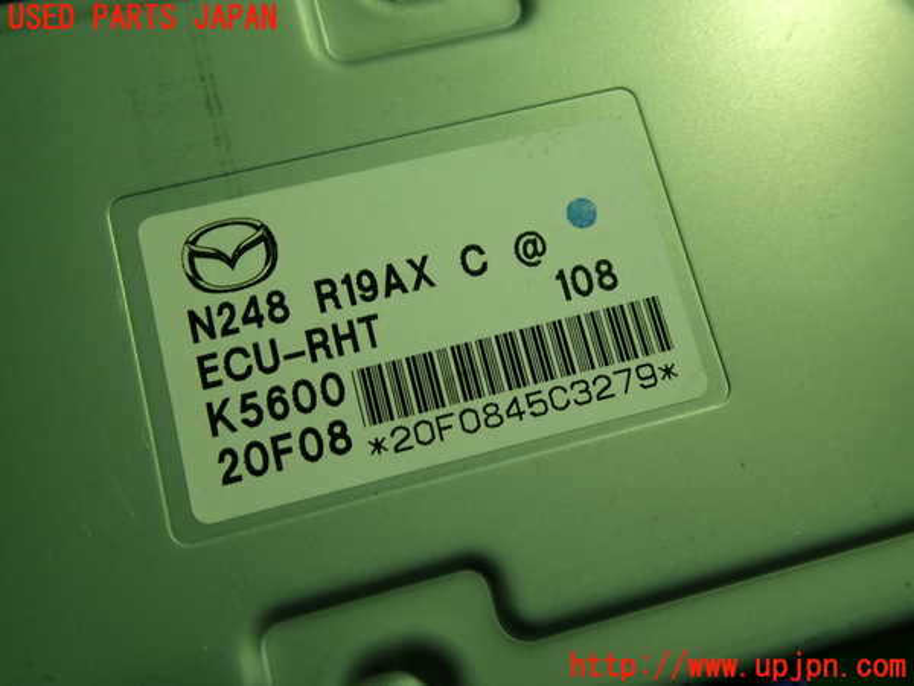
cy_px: 343
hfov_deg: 60.0
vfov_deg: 46.8
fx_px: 792
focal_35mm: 30
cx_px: 457
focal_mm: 5.4
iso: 100
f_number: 2.3
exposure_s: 1/60
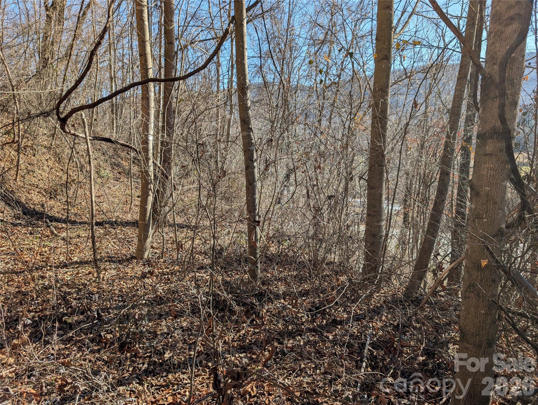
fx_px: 374
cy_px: 202
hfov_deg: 71.5
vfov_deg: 56.9
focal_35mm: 24
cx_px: 269
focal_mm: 6.9
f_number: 1.68
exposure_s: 1/429
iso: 20
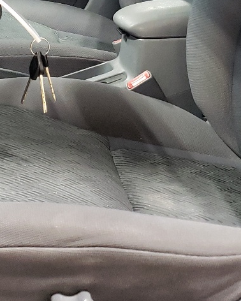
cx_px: 101
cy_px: -3
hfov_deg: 17.9
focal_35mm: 86
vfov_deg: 21.4
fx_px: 766
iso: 334
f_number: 1.5
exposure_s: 1/60.2
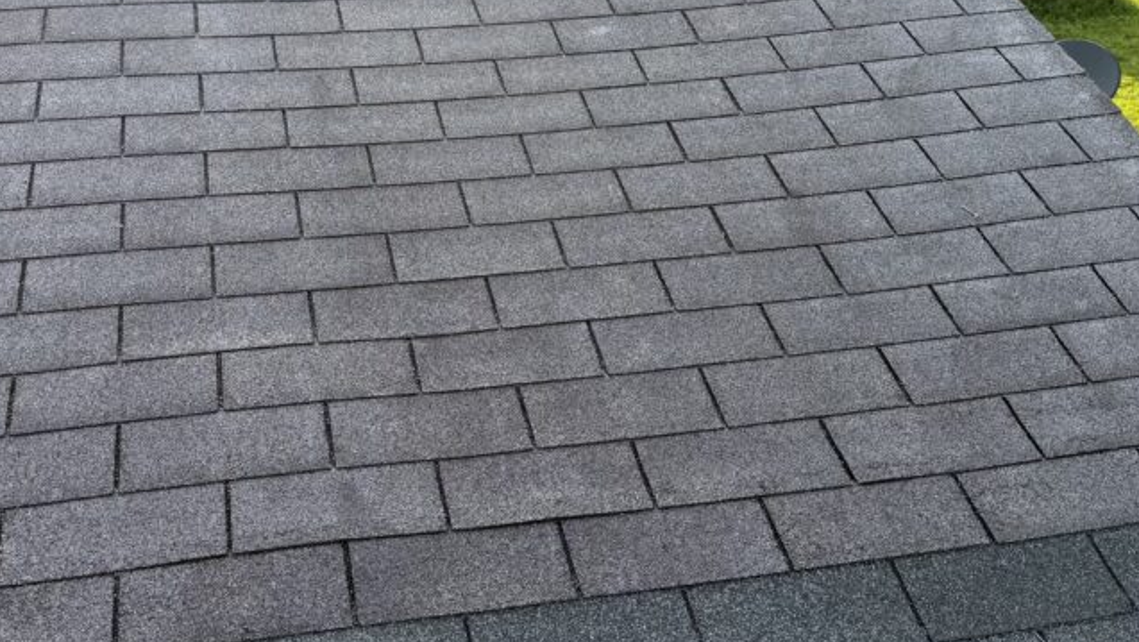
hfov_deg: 48.2
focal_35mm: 42
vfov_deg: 28.2
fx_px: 1269
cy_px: 206
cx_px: 481
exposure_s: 1/637
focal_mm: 6.76
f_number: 1.78
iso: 80
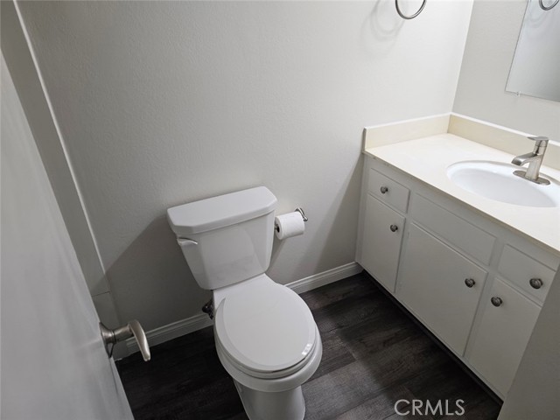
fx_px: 372
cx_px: 280
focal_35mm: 23
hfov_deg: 73.9
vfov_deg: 58.9
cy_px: 210
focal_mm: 6.3
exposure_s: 1/120
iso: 125
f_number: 1.7
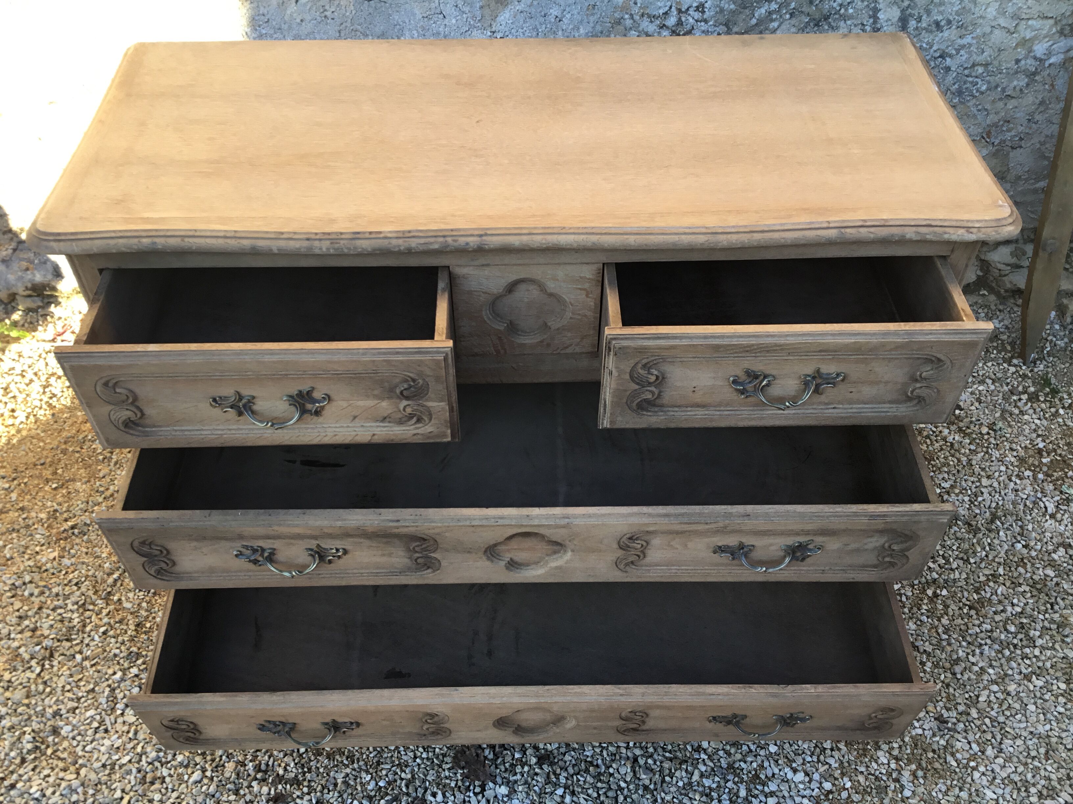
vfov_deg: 45.4
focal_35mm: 31
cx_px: 536
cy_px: 402
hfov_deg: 58.4
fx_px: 961
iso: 25
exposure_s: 1/107
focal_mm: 3.3
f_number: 2.4
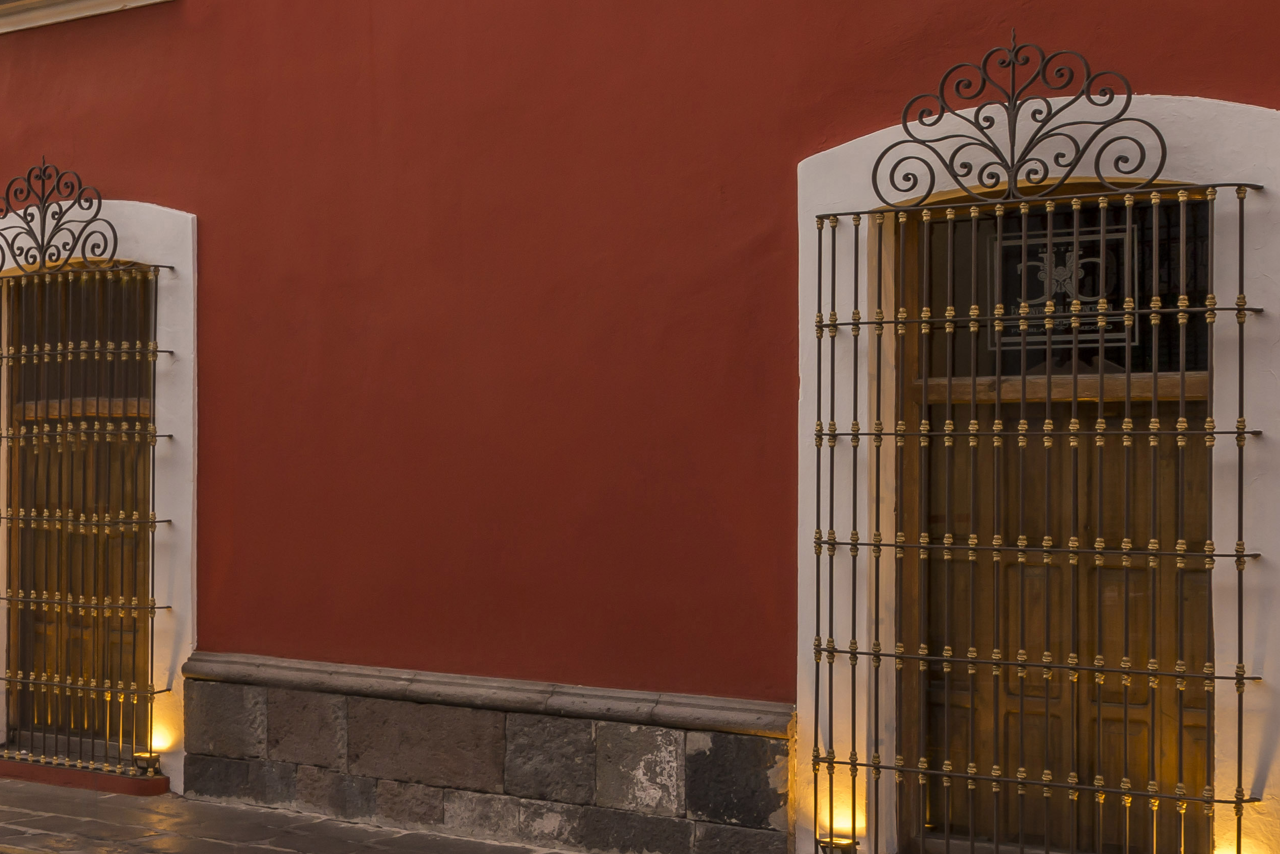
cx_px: -225
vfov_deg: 18.6
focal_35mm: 70
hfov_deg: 26.0
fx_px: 2490
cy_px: -118
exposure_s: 1/2.5
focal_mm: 24
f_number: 11
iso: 200
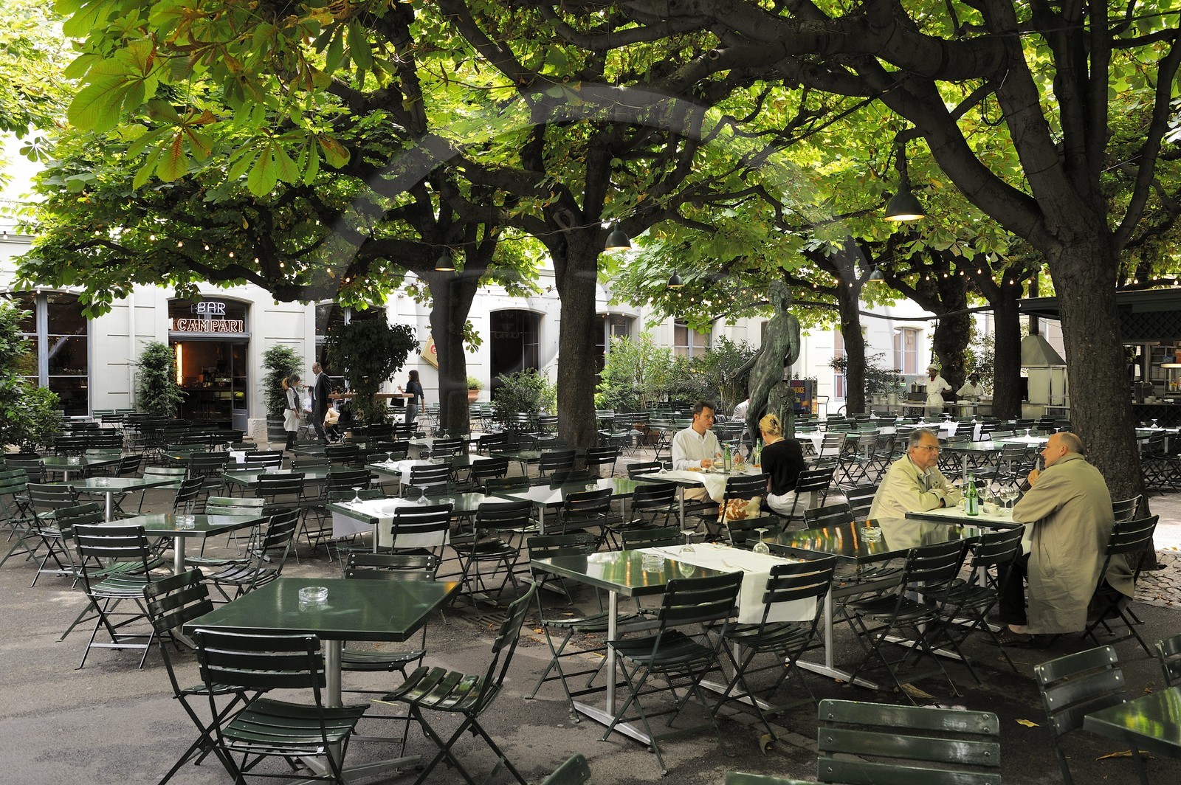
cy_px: 392
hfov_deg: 60.3
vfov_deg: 42.3
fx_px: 1016
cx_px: 590
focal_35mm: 31
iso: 800
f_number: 8
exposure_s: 1/80
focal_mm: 31
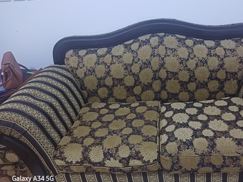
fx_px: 218
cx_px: 148
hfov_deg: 57.8
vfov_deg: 45.4
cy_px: 84
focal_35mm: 31
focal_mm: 4.65
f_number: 1.8
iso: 400
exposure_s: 1/24
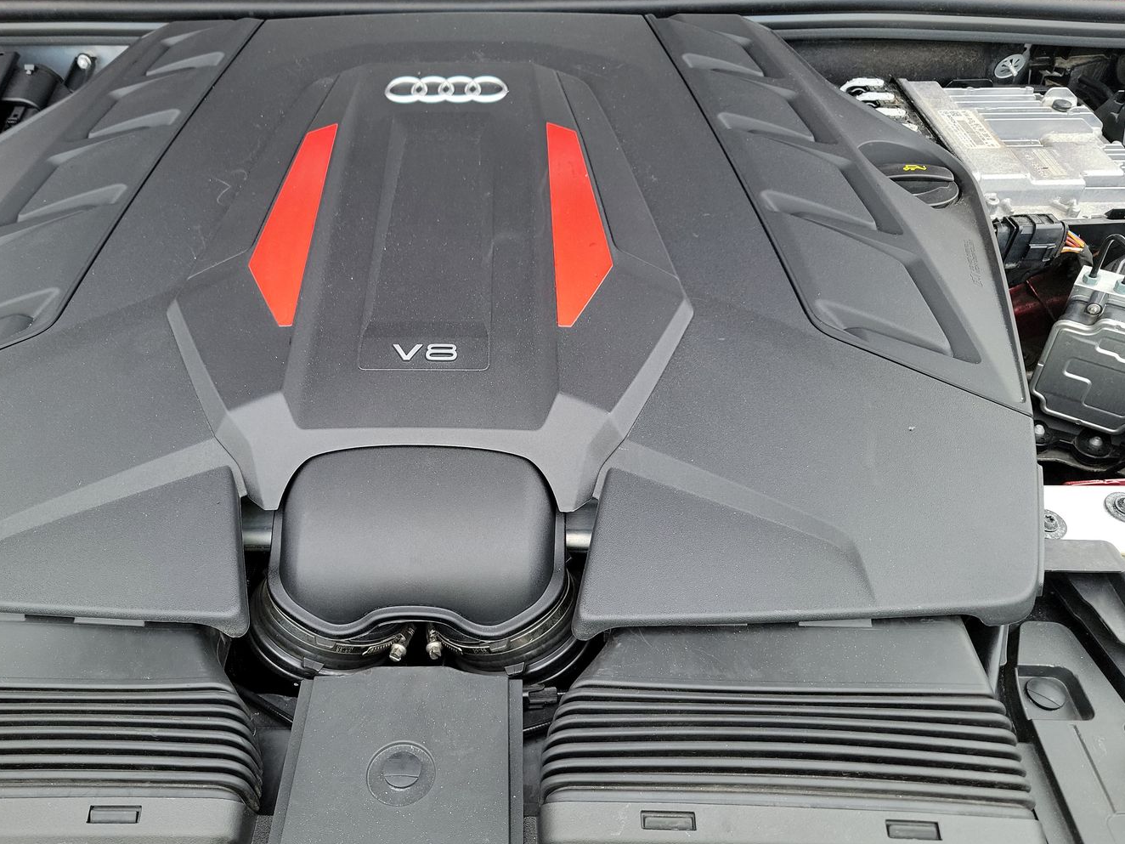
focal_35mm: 29
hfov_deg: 61.3
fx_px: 942
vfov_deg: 48.2
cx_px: 468
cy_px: 410
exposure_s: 1/59
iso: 56
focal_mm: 6.7
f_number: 1.8
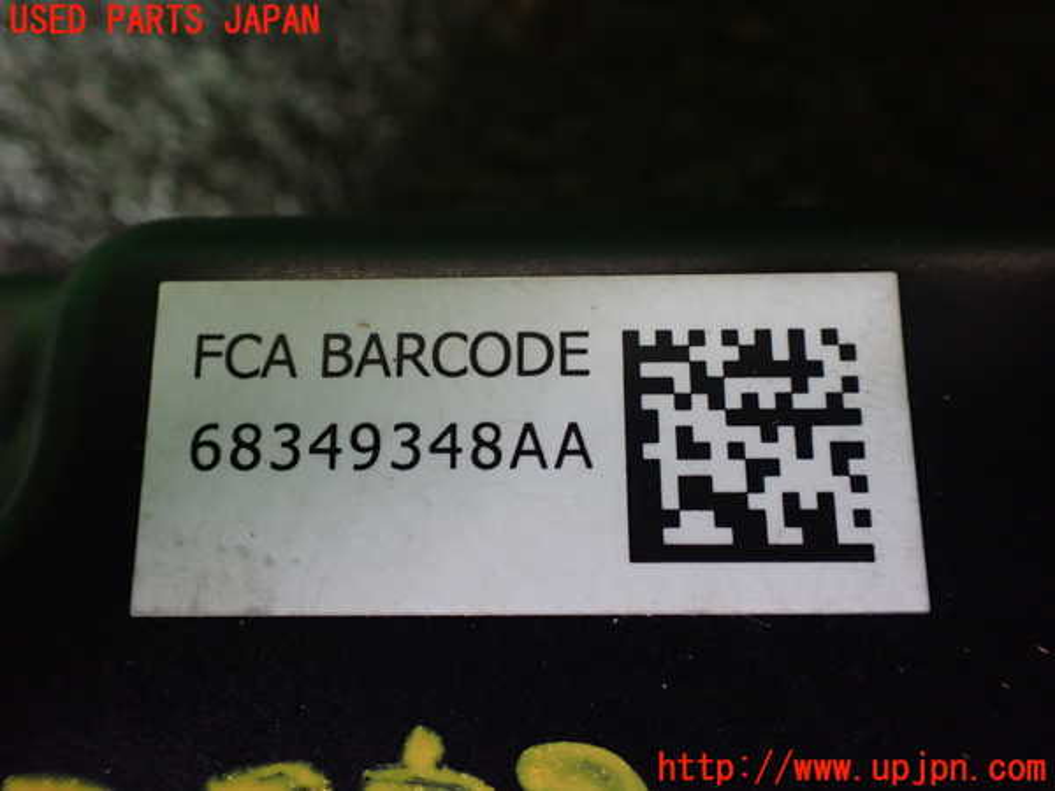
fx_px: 914
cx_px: 528
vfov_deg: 46.8
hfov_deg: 60.0
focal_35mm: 30
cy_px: 396
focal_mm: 5.4
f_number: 2.3
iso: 800
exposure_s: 1/50
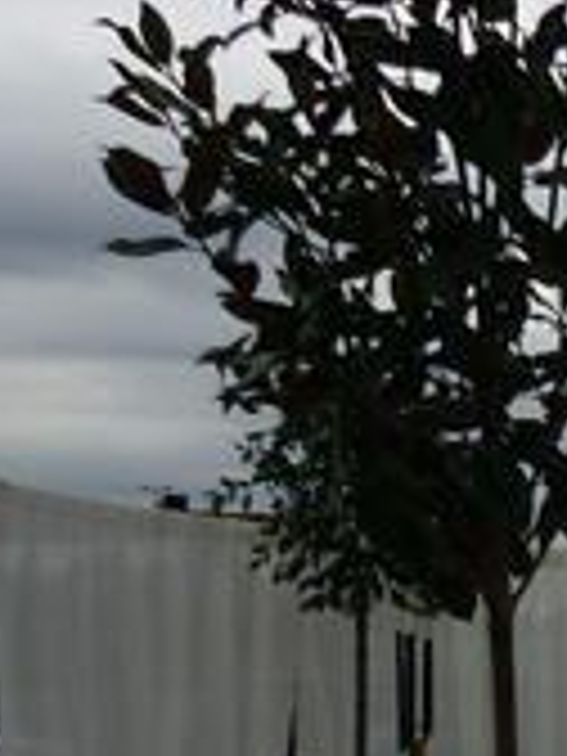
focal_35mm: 126
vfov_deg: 15.1
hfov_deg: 10.3
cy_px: 882
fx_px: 2752
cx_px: 1332
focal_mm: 5.5
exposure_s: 1/250
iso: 80
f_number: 2.8
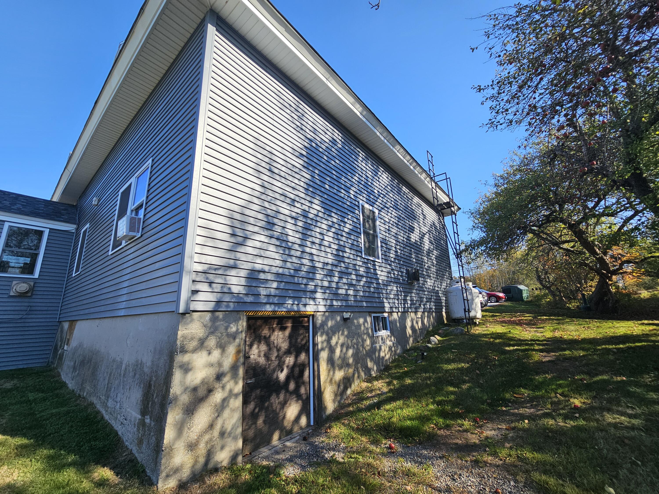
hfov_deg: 106.2
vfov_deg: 89.9
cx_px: 330
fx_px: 247
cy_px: 247
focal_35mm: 13
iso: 50
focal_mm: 2.2
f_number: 2.2
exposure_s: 1/1232
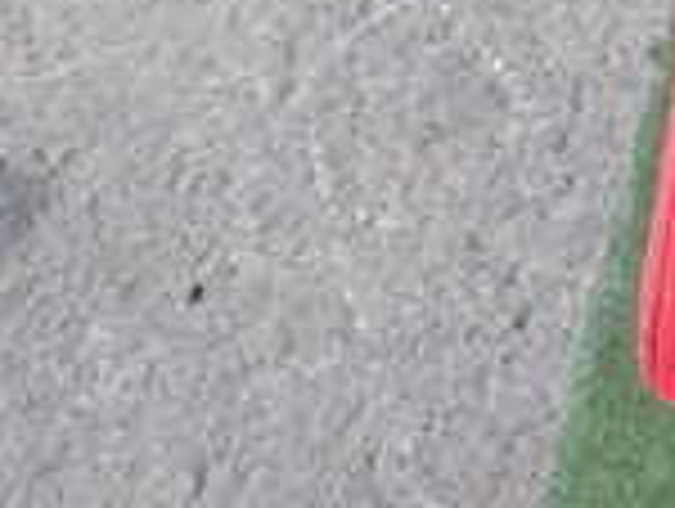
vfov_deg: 13.6
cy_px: -351
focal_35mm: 100
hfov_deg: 15.9
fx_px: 1953
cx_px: 1305
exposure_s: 1/100
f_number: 2.8
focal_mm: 4.5
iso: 100
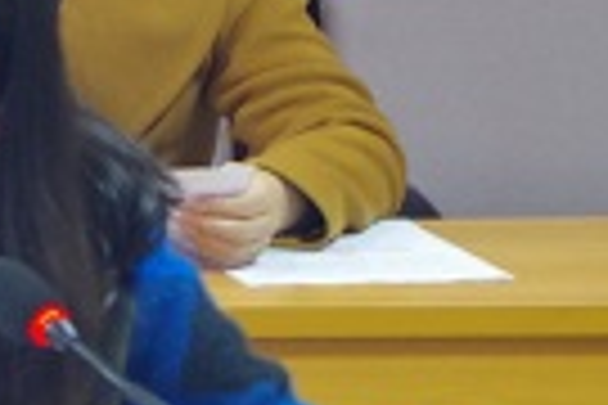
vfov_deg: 4.1
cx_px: -473
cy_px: 268
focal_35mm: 336
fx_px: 5674
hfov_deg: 6.0
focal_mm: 55
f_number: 5.6
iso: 1600
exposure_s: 1/8
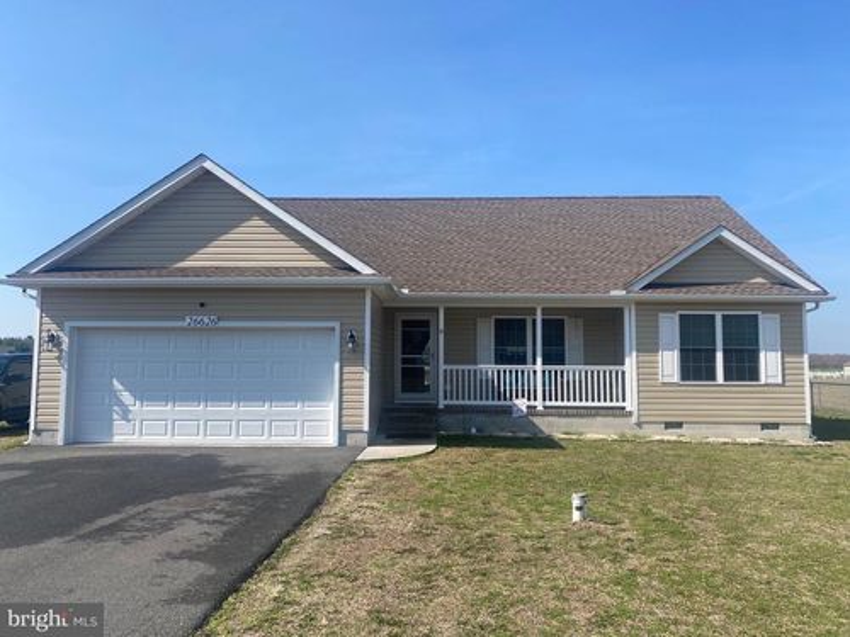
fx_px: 638
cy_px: 318
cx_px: 425
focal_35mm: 26
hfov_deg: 67.3
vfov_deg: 53.1
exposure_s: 1/2967
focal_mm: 4.25
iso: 32
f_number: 1.8
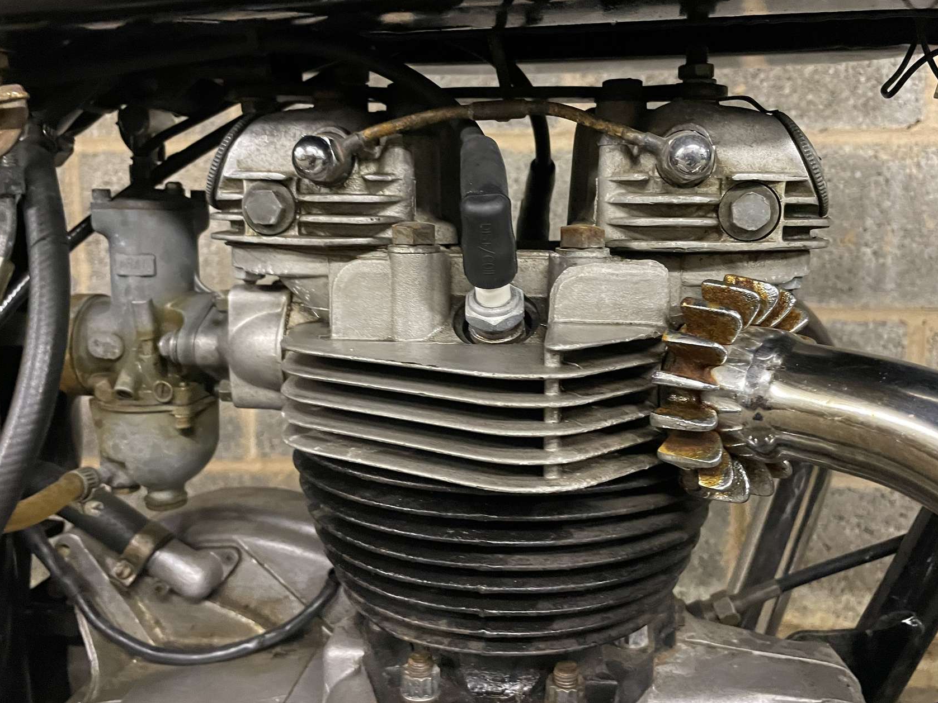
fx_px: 840
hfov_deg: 58.3
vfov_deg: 45.3
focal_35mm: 31
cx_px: 500
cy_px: 300
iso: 640
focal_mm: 4.2
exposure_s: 1/25
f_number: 1.6
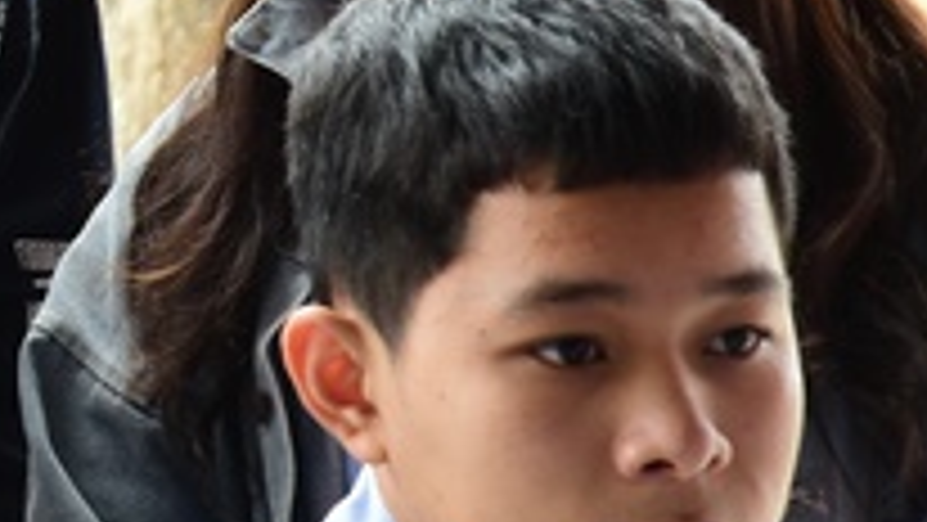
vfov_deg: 3.1
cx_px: -500
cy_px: -171
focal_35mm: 397
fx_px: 9761
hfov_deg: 5.4
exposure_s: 1/60
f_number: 11
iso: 1250
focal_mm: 120
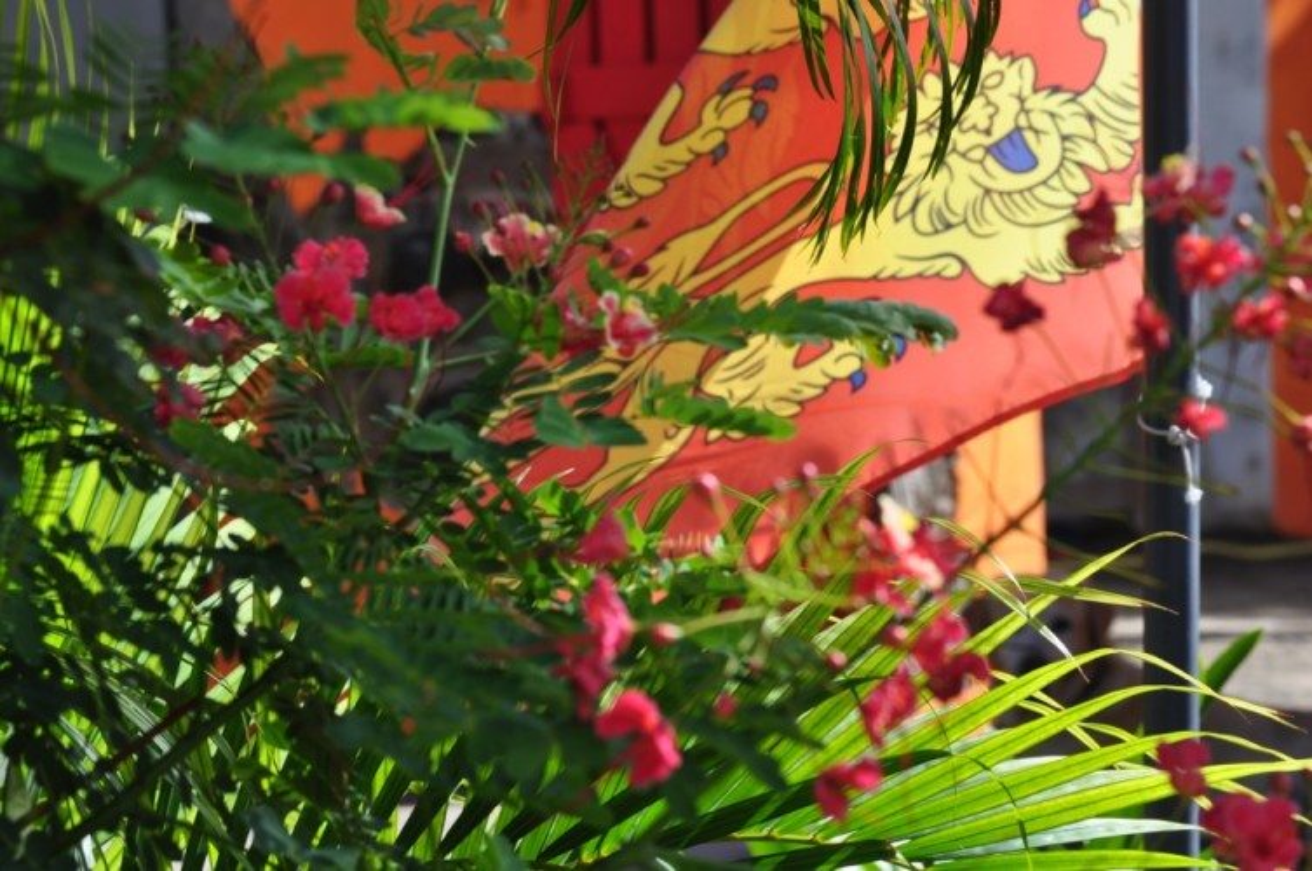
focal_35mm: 158
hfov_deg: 13.1
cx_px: 656
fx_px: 5733
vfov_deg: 8.7
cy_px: 436
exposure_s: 1/250
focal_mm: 105
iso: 220
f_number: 10
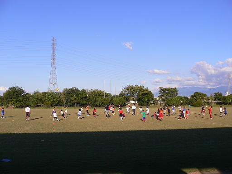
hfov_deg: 52.6
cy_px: 87
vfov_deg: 40.7
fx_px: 235
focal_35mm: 35
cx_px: 116
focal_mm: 5.8
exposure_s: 1/400
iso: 100
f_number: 5.6
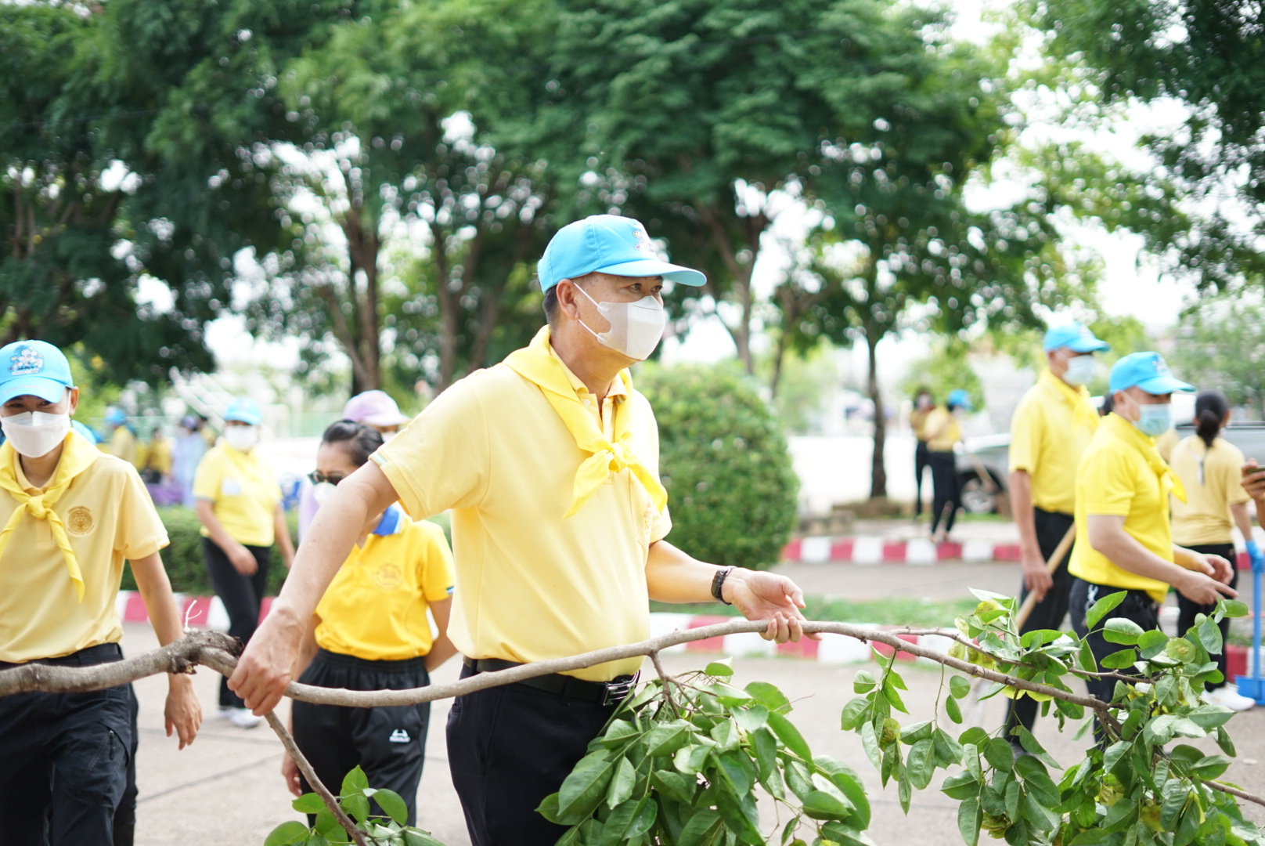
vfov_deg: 27.0
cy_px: 423
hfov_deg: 39.6
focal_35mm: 50
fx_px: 1758
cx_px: 632
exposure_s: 1/2500
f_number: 1.8
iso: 400
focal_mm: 50
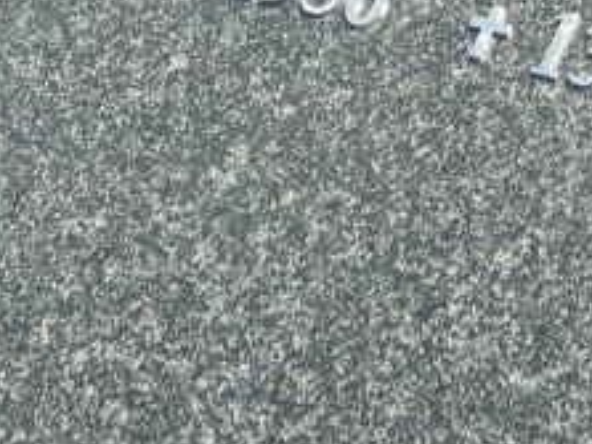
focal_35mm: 129
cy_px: -149
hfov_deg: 15.2
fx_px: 2205
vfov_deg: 11.2
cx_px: 478
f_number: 3.2
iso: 80
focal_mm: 6.7
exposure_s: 1/640
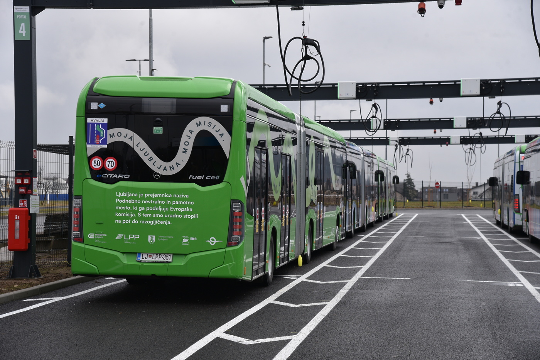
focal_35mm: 78
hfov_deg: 26.0
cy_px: 180
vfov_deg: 17.5
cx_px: 270
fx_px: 1170
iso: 250
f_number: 8
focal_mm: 78
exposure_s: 1/250
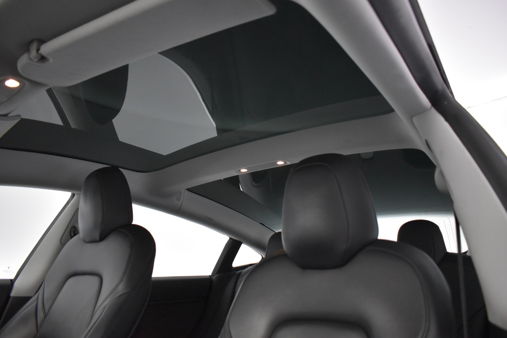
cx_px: 254
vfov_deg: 47.9
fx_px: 380
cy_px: 169
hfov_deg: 67.4
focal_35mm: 27
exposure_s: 1/60
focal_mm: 18
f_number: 3.5
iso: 3200
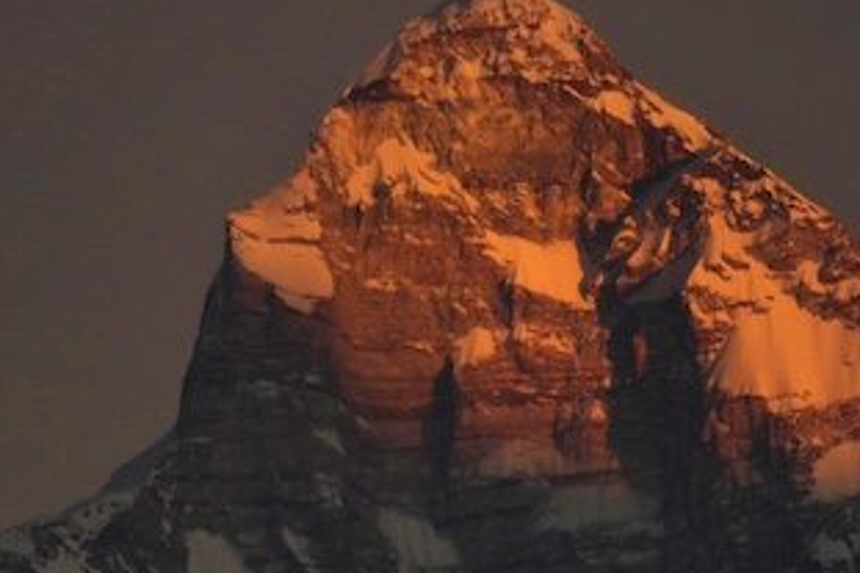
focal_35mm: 1545
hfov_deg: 1.3
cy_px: 548
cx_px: 111
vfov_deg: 0.9
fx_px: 36887
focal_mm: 400
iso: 400
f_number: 5.6
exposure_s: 1/640
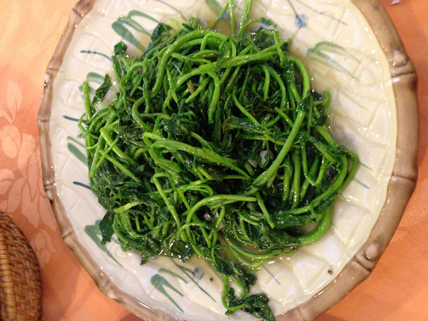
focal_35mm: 33
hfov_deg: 55.4
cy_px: 160
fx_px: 408
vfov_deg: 42.9
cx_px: 214
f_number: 2.4
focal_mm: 4.13
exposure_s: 1/20
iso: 250
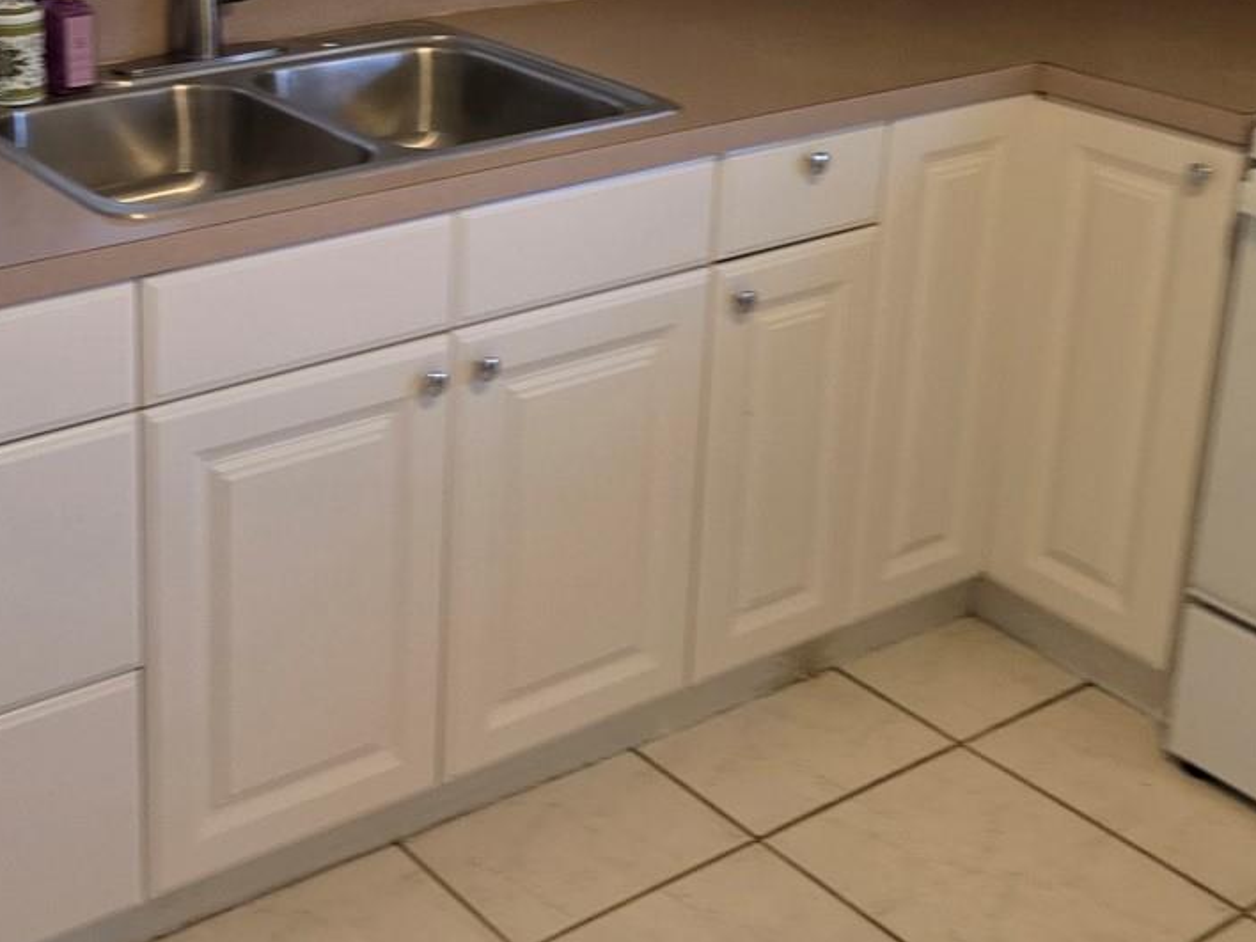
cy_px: 90
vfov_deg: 27.0
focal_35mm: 52
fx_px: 1887
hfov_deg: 35.2
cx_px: 186
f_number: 1.7
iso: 200
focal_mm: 6.3
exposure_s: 1/120
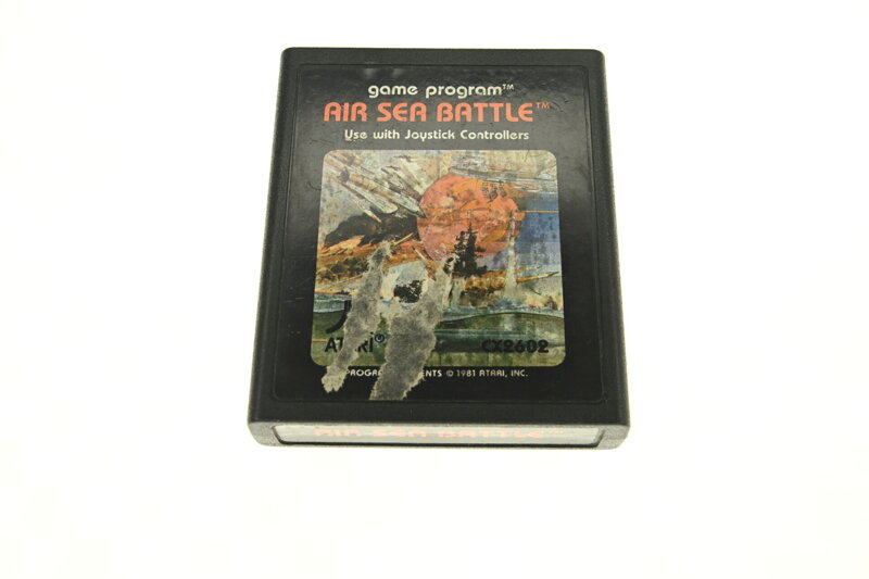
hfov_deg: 44.5
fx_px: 1062
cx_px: 434
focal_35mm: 44
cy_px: 290
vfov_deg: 30.5
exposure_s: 1/500
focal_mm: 44
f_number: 11
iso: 2000
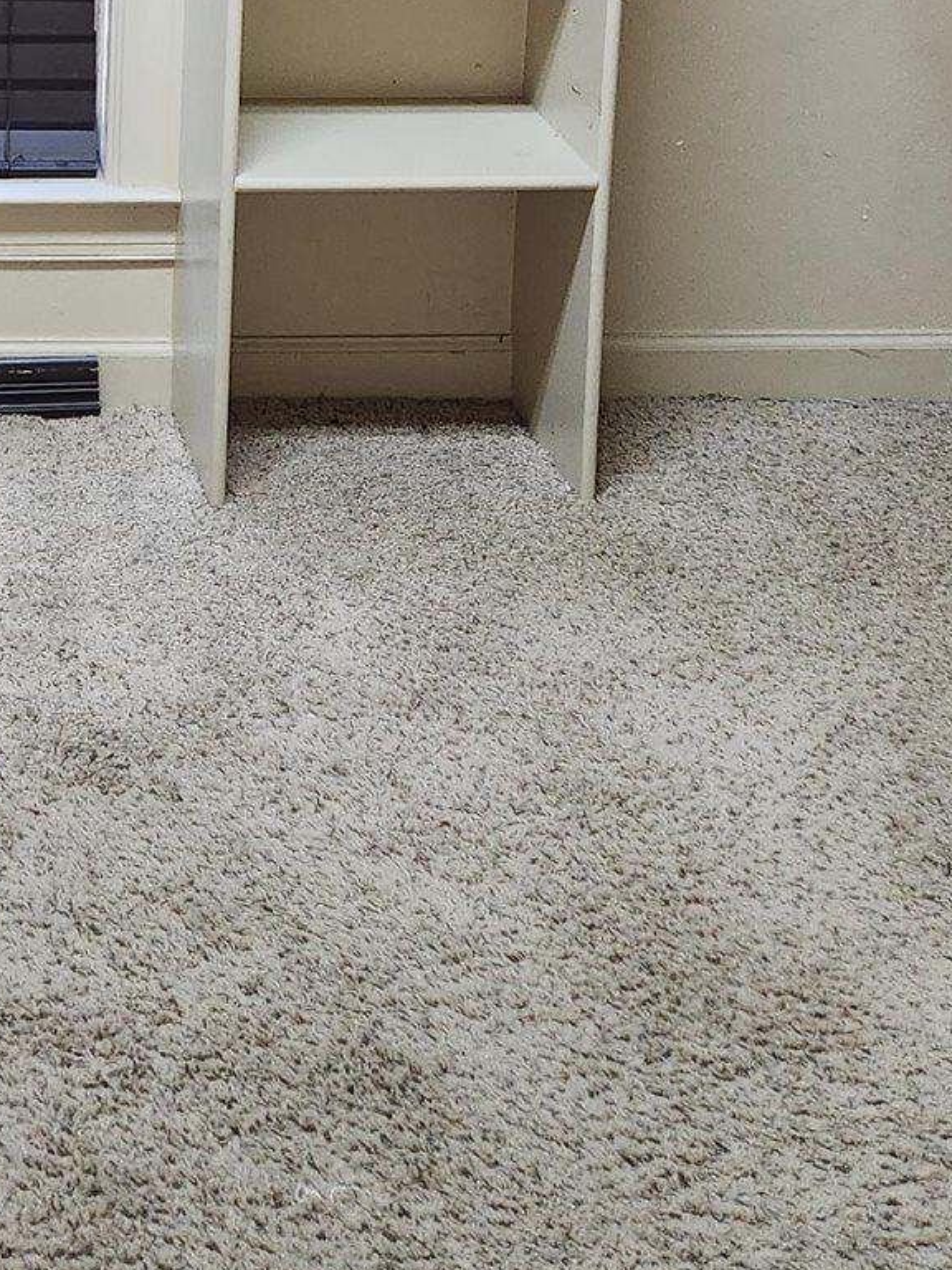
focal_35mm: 69
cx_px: -101
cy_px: -283
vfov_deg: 25.2
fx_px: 2530
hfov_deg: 20.3
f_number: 1.8
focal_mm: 5.4
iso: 400
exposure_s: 1/120
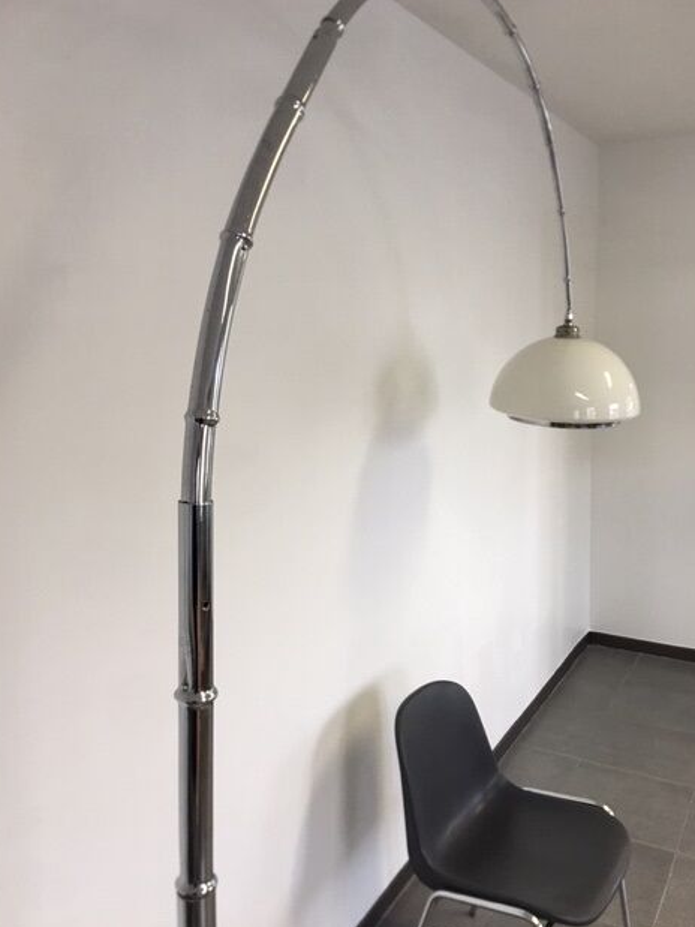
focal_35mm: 30
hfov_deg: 46.8
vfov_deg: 60.0
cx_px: 349
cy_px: 455
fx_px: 803
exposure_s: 1/33
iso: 50
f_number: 2.2
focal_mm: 4.15
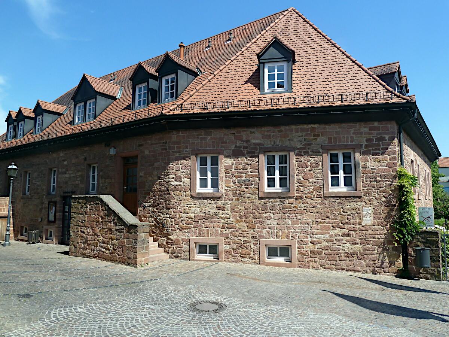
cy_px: 168
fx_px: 324
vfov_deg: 54.9
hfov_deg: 69.4
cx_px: 224
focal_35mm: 25
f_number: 4
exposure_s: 1/400
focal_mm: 4.1
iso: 80
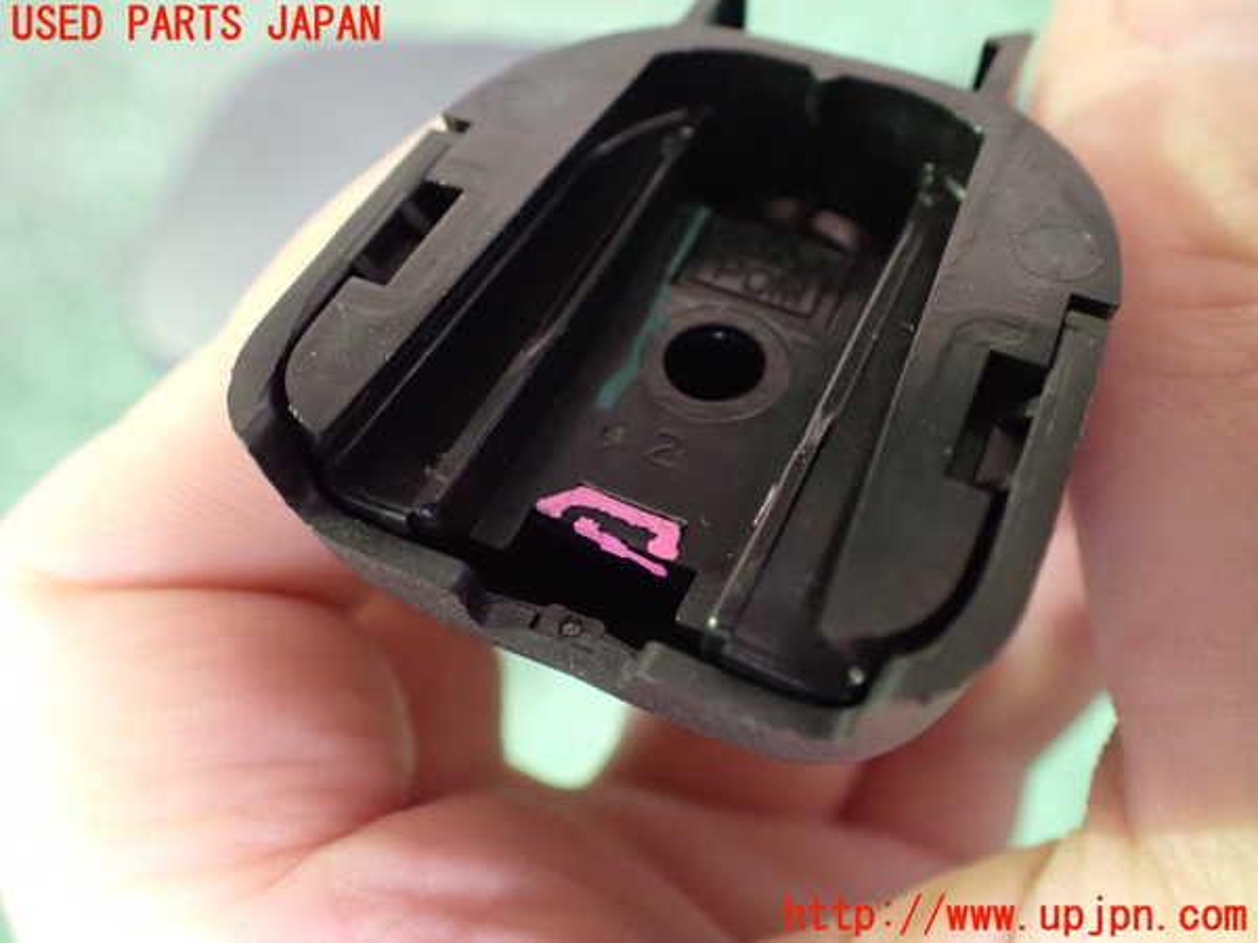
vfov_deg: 46.8
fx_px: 1090
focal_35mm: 30
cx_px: 629
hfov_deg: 60.0
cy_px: 472
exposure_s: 1/30
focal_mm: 5.4
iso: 1250
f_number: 2.3
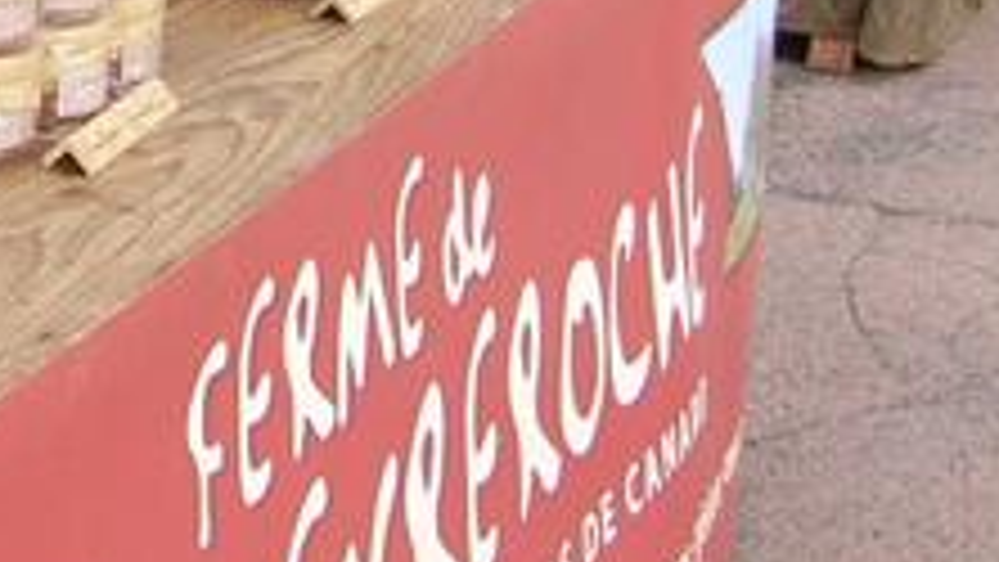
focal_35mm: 110
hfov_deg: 18.5
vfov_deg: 10.7
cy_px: -243
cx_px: -171
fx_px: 2915
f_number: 2.8
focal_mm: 5.8
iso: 50
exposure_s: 1/37.3
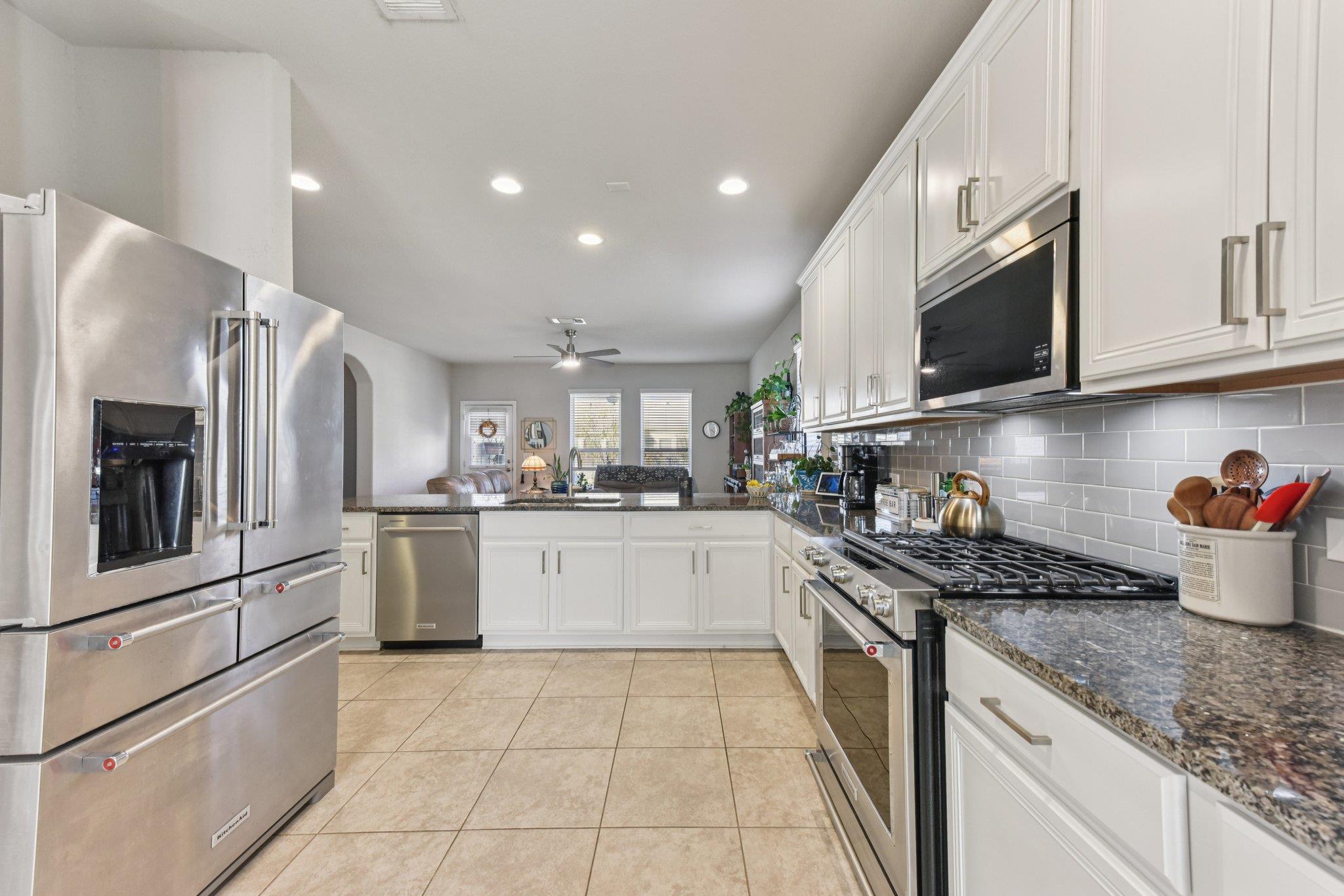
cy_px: 448
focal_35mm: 14
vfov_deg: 81.2
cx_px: 672
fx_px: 523
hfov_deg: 104.2
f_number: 8
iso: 720
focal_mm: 14
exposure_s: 1/15
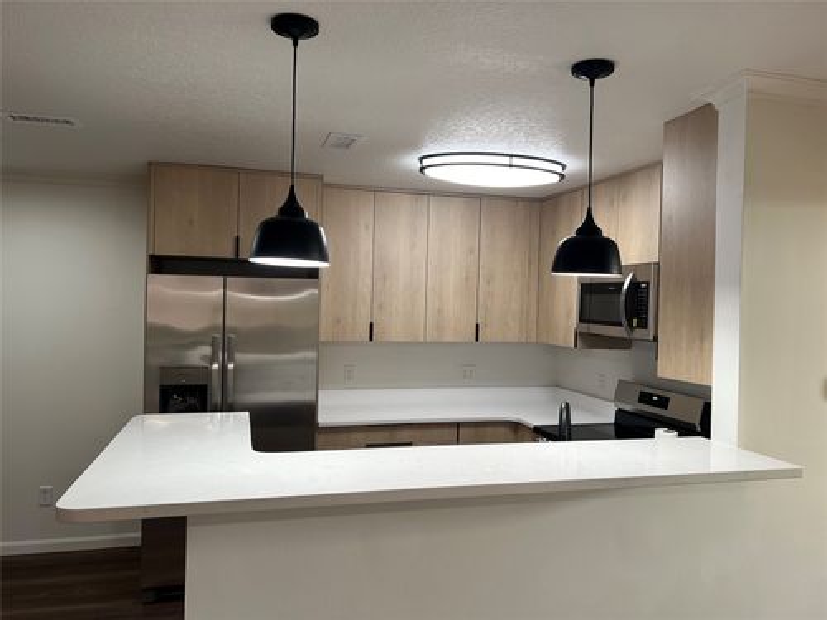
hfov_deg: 67.3
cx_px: 414
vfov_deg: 53.1
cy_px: 310
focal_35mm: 26
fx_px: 621
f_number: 1.5
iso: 80
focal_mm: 5.7
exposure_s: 1/120
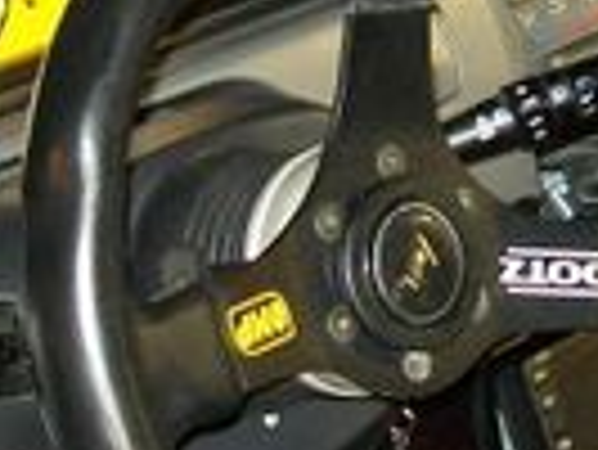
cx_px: 427
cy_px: 122
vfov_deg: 8.6
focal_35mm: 173
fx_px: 2991
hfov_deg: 11.4
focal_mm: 6
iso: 160
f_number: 2.7
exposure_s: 1/2
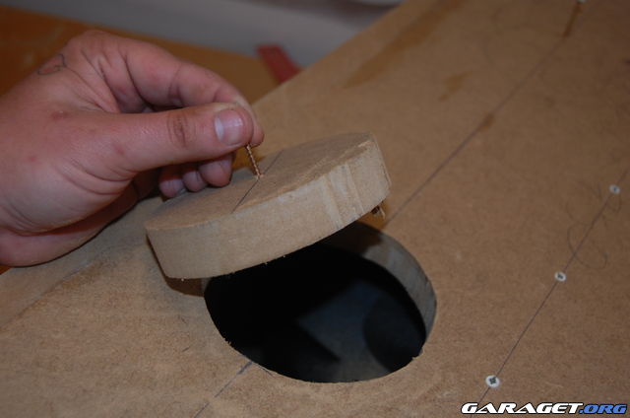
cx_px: 315
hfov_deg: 41.2
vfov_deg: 28.0
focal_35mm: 48
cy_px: 209
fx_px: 838
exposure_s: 1/60
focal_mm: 32
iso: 400
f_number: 4.5
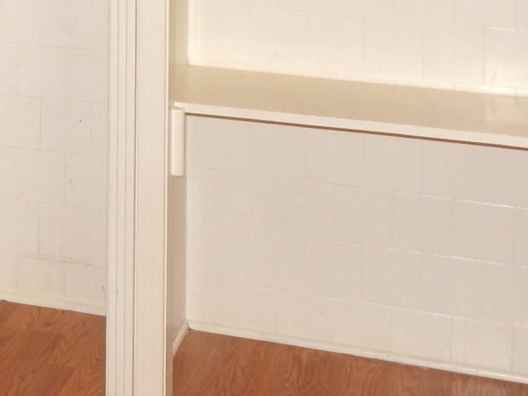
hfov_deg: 23.1
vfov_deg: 16.4
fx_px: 1236
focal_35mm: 81
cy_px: -220
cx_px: -1
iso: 200
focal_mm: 4
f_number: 3
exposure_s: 1/30
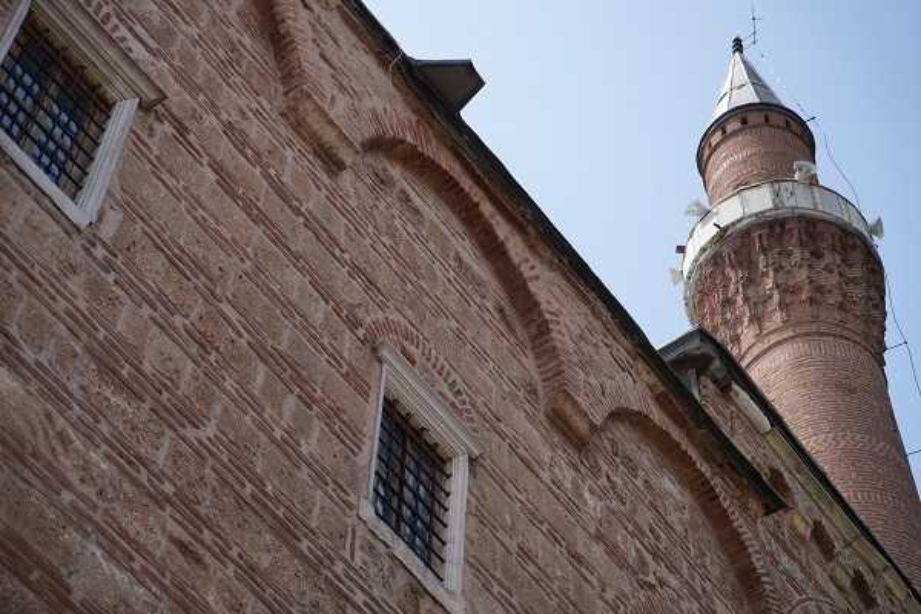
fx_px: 1791
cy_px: 307
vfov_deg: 19.5
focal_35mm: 70
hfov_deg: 28.8
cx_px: 460
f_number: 4
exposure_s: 1/2500
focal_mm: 70
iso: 320
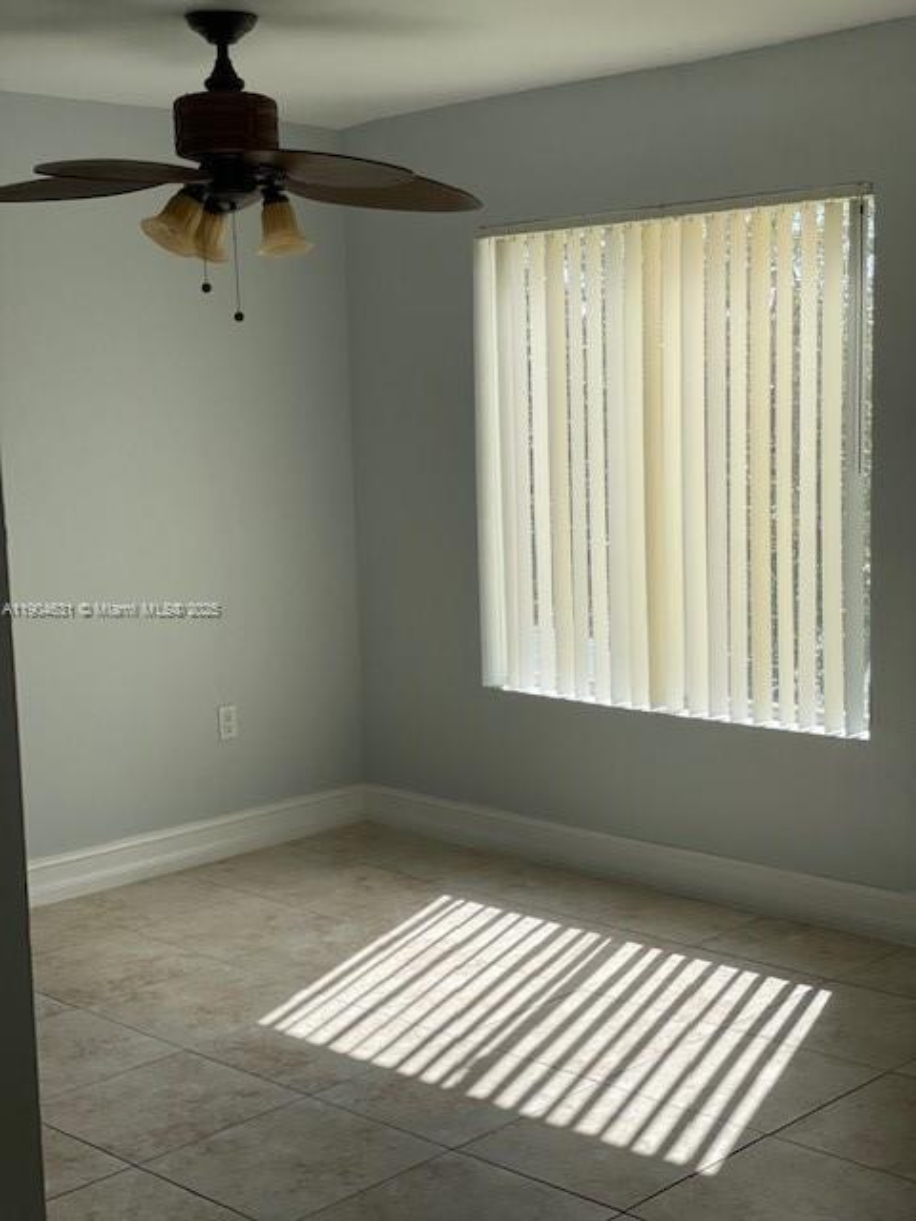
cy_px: 610
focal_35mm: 52
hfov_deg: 28.0
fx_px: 1835
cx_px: 458
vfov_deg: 36.8
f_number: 2
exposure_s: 1/1229
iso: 25
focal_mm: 6
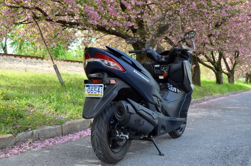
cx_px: 126
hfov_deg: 43.7
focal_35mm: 45
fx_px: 313
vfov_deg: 29.7
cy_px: 83
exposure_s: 1/125
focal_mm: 30
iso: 200
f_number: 5.6
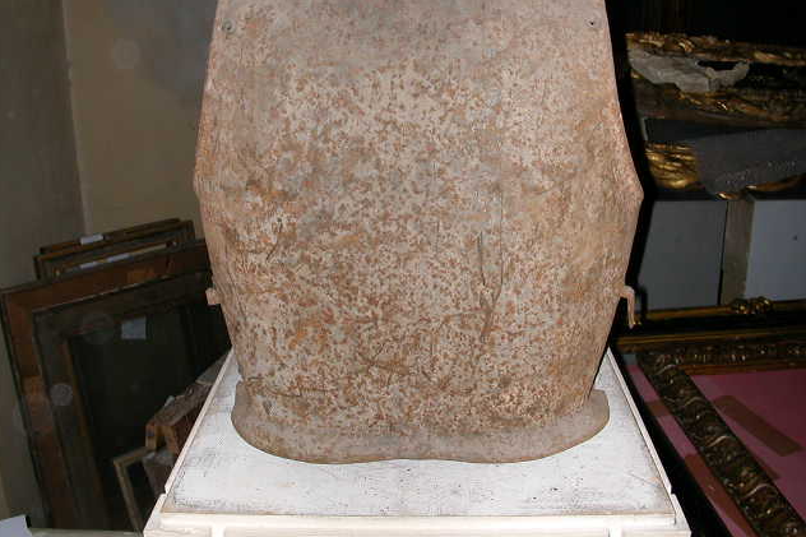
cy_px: 242
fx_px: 873
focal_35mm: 39
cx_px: 399
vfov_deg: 34.2
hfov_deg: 49.6
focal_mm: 5.6
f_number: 4.5
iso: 100
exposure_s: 1/59.9
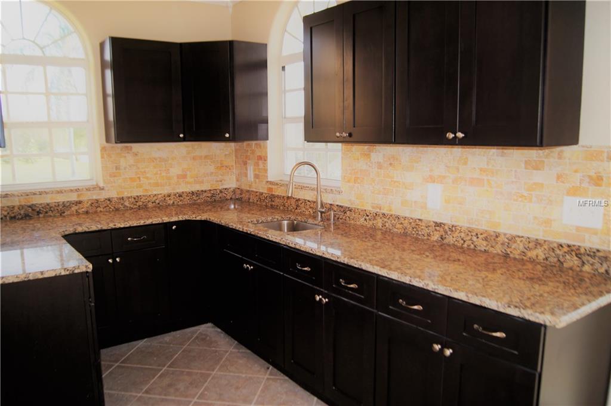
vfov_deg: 34.1
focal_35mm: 39
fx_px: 661
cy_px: 203
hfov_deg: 49.6
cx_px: 306
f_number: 4.5
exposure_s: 1/160
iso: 200
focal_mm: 26
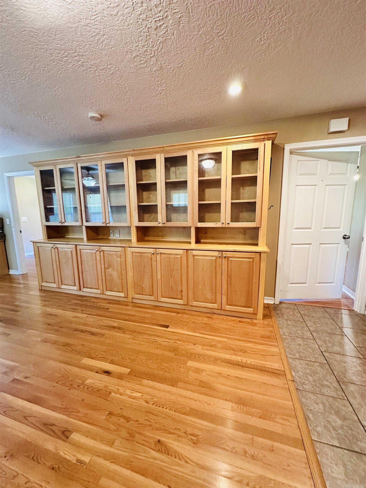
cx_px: 183
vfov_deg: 102.1
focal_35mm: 14
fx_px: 197
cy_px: 244
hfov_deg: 85.7
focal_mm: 2.22
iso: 800
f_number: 2.2
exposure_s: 1/60
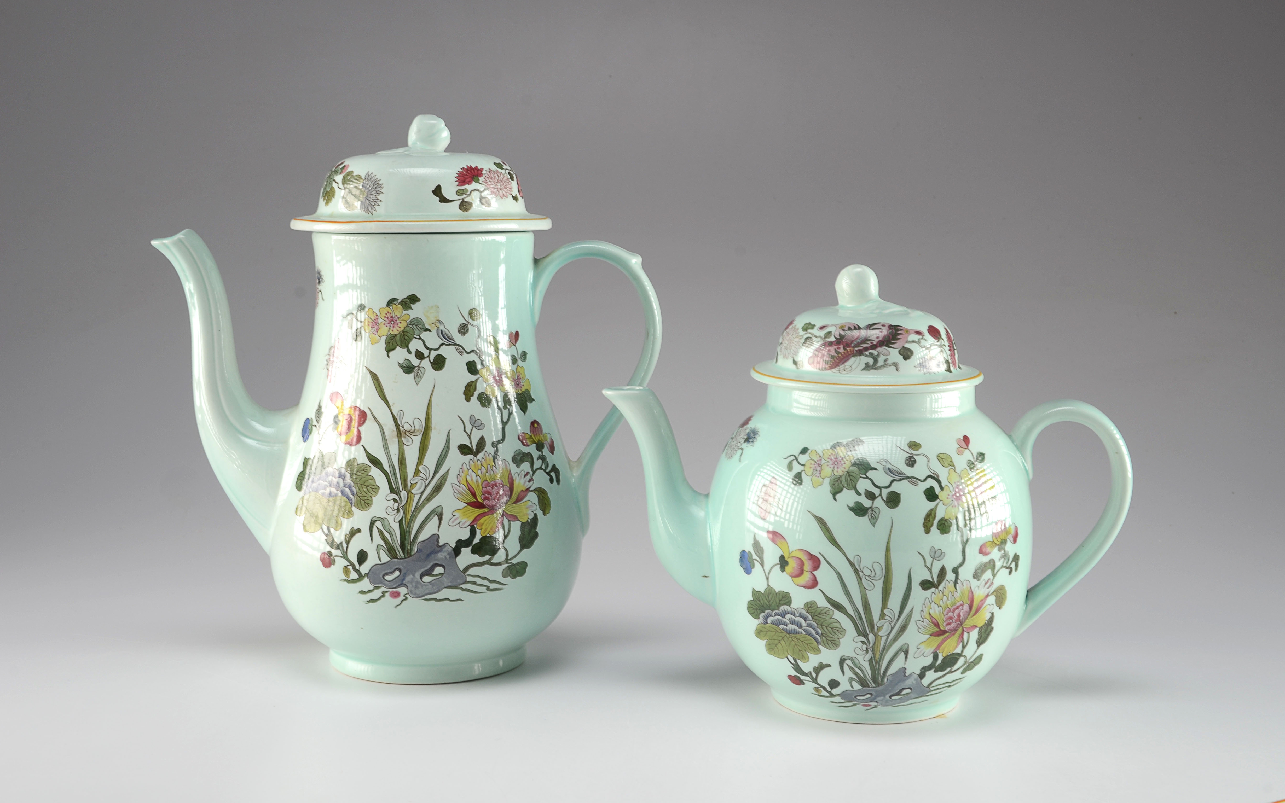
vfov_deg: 24.2
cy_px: 383
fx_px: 1874
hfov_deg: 37.8
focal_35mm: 54
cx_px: 642
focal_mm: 35
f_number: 13
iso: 100
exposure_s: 1/80
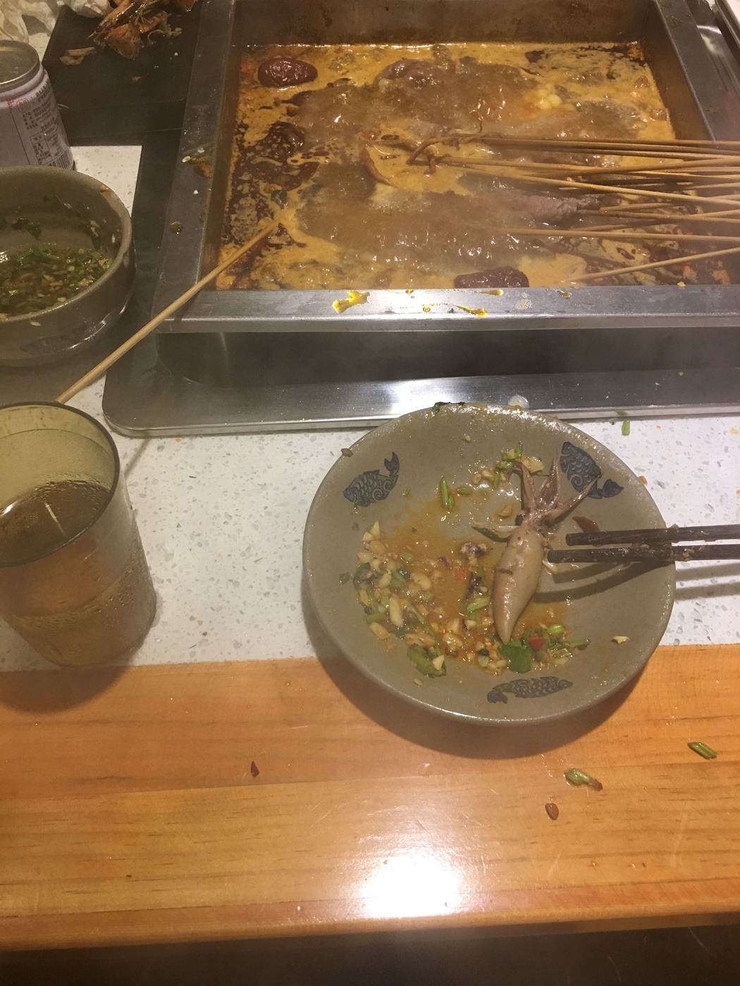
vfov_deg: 61.7
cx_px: 370
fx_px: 827
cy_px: 493
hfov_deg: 48.2
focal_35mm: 29
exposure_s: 1/33
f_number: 2.2
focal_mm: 4.15
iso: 50
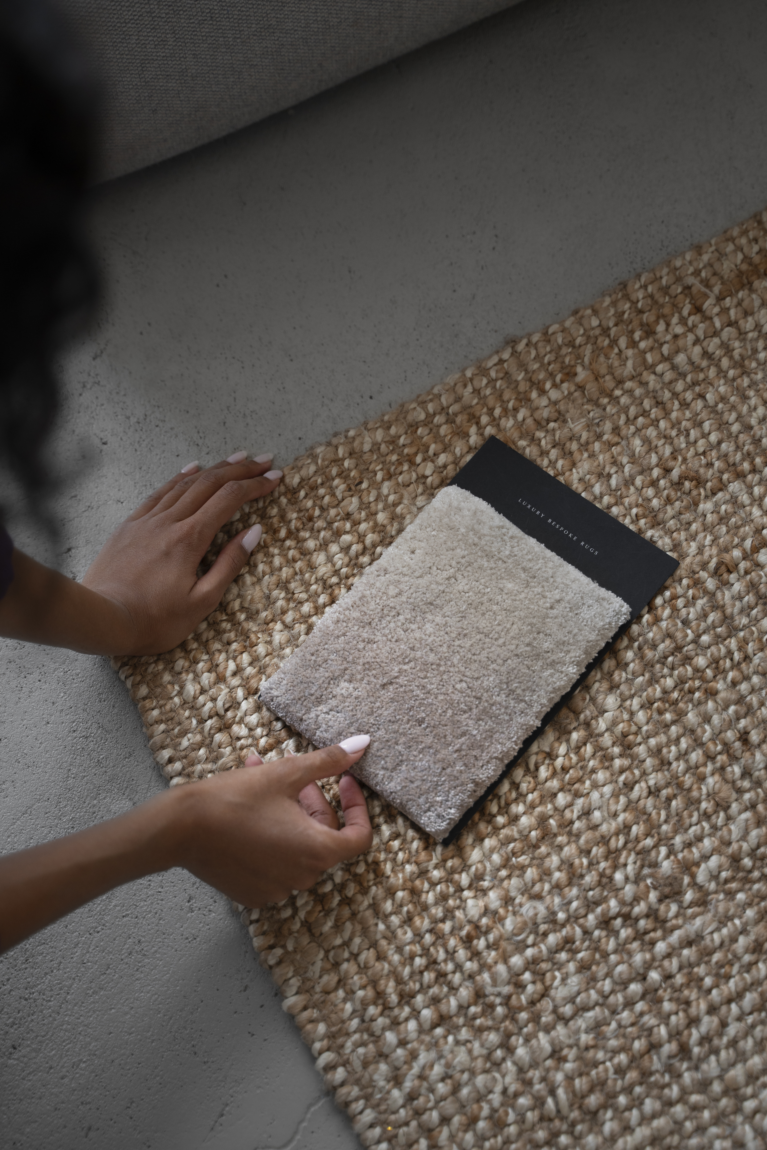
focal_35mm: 53
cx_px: 387
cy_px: 567
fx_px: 1694
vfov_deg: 37.5
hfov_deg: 25.5
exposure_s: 1/320
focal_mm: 52
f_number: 2.8
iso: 640
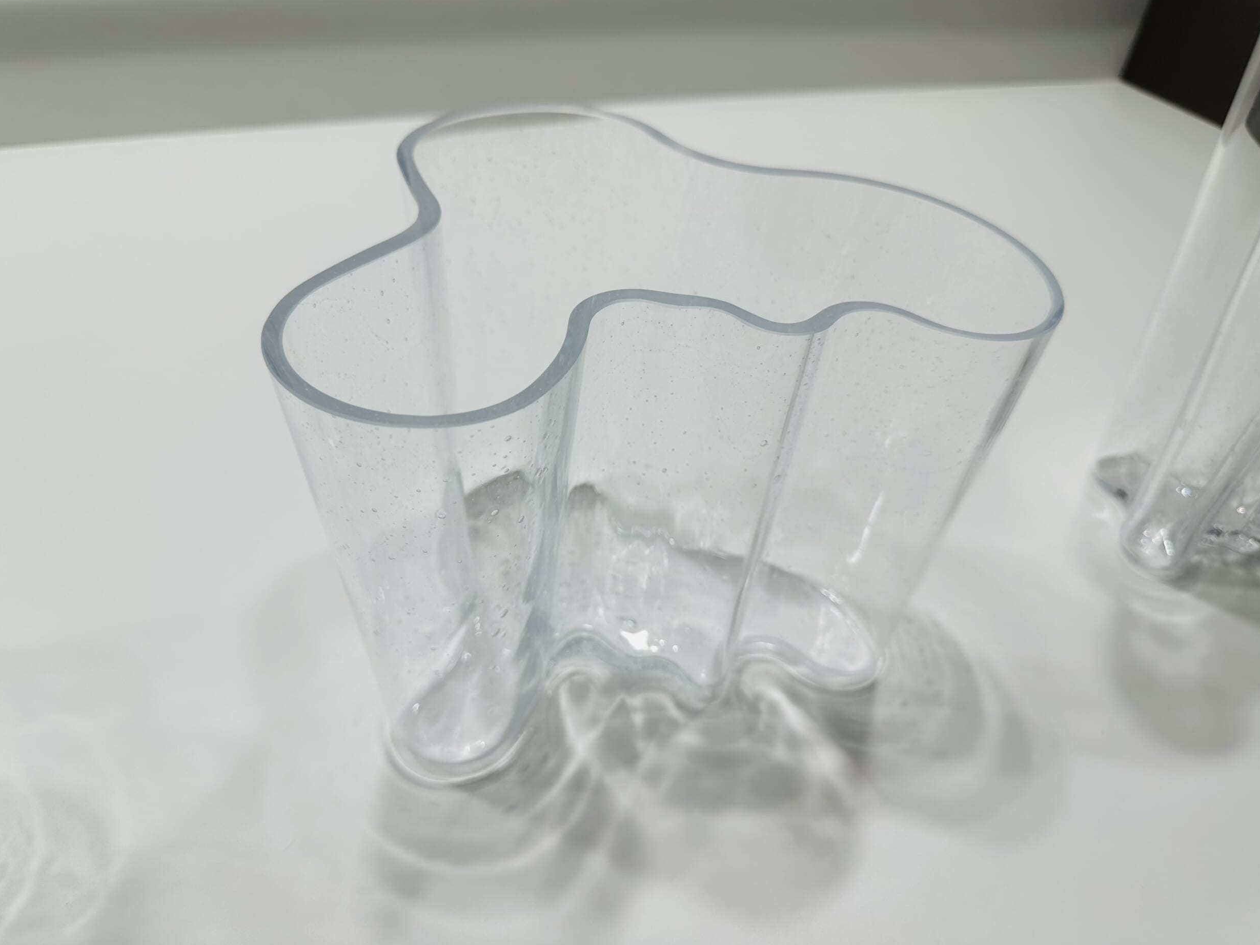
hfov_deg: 69.4
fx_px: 910
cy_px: 454
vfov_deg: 54.9
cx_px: 610
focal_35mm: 25
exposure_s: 1/943
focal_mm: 6.86
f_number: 1.78
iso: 80
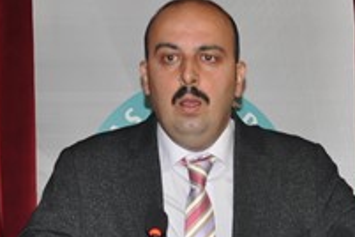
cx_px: 238
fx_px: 1528
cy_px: 170
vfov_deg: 8.8
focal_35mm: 155
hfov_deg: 13.2
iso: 800
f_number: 4.2
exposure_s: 1/60
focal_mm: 32
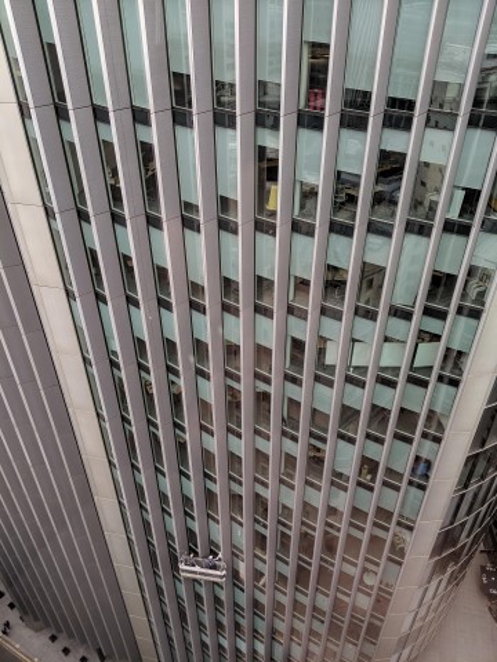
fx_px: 517
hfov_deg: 51.4
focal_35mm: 27
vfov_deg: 65.3
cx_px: 248
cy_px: 331
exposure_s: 1/331
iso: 58
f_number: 1.8
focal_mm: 4.44
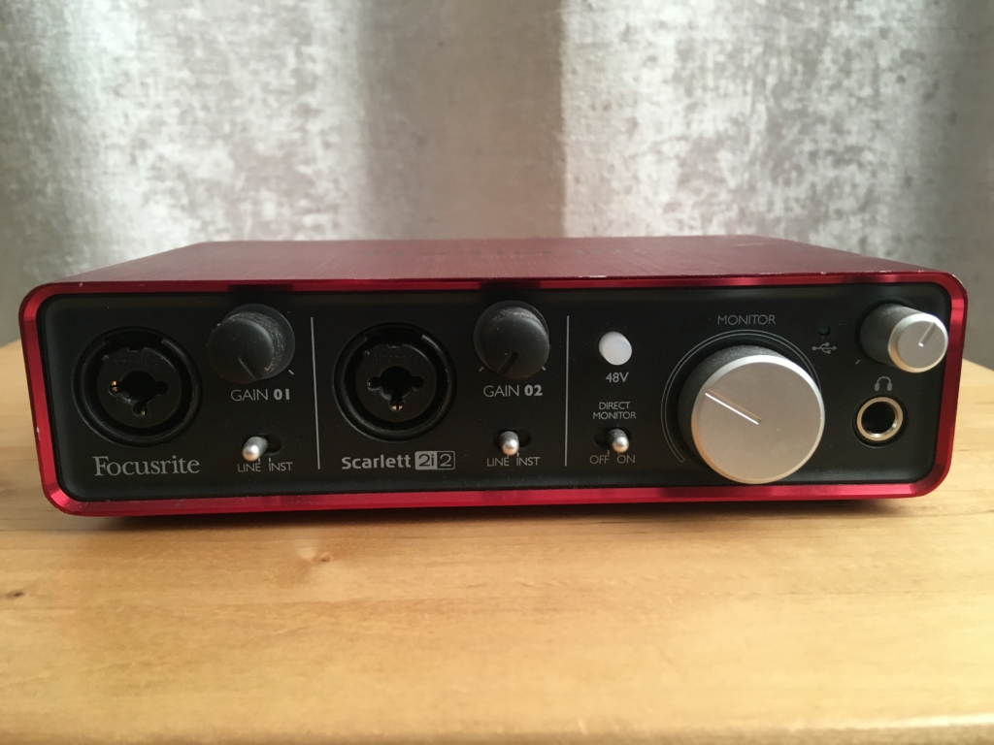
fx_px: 833
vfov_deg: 48.2
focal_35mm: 29
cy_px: 372
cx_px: 497
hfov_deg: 61.7
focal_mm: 4.15
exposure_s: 1/33
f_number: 2.2
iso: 64
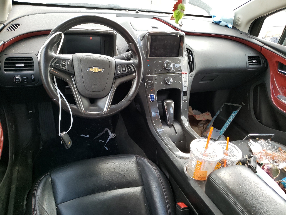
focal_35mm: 26
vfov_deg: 53.1
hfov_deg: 67.3
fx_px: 215
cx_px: 143
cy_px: 108
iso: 61
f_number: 1.5
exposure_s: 1/120
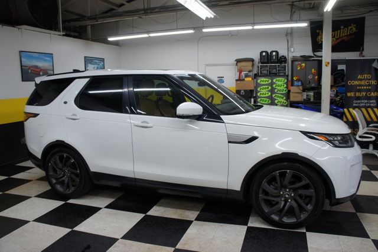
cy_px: 126
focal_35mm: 27
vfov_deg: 47.9
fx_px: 283
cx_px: 189
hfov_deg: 67.4
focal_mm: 18
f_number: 4
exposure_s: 1/40
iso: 200
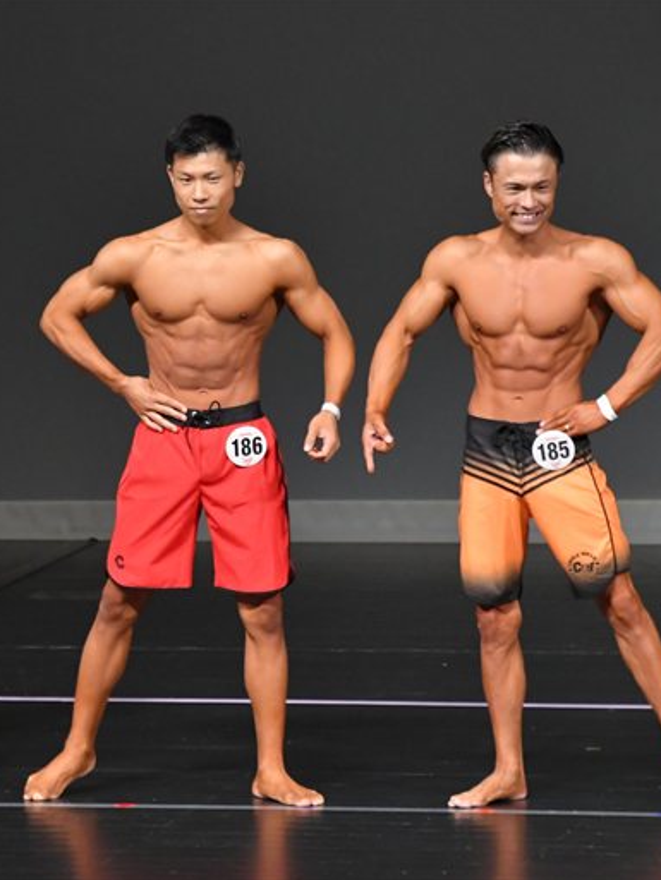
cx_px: 159
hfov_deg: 3.3
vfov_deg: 4.3
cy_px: 439
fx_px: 11631
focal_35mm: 457
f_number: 5.6
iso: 4000
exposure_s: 1/400
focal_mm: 210
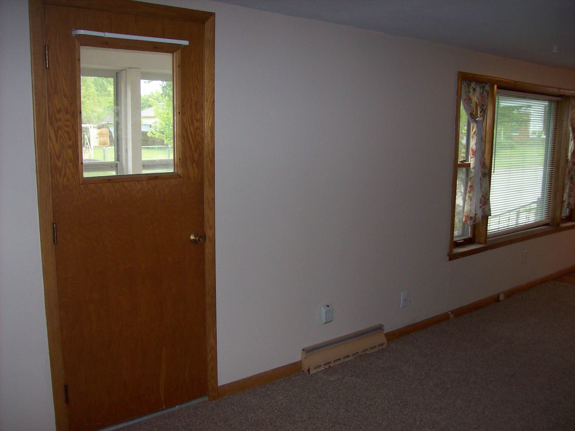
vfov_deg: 39.6
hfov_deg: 51.4
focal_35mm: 36
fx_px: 598
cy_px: 216
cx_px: 288
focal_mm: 6
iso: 80
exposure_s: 1/64
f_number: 2.7
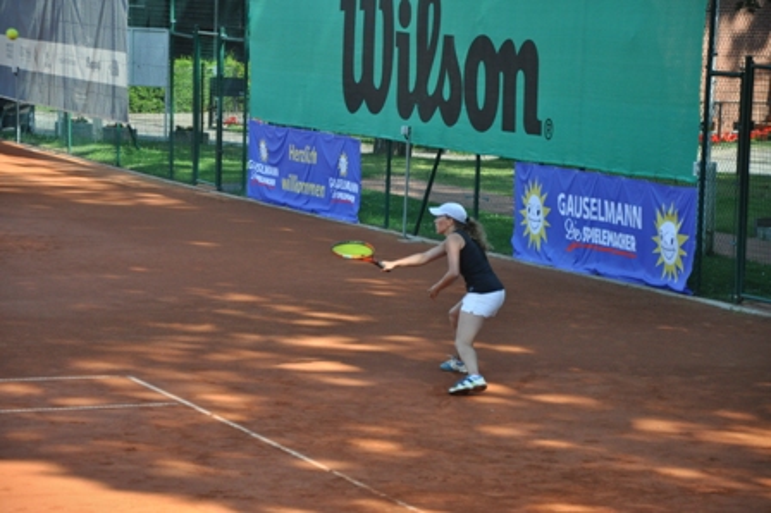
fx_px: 2953
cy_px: 256
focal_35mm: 138
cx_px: 386
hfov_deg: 14.9
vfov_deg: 9.9
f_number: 5.6
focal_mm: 92
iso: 800
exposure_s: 1/1000
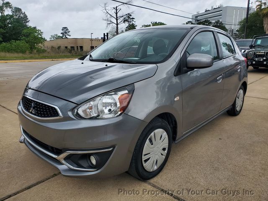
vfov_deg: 53.1
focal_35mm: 26
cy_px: 100
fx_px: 201
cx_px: 134
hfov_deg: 67.3
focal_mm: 4.3
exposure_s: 1/234
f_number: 2.4
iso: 50
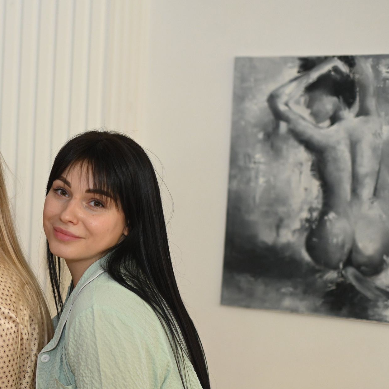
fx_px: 1106
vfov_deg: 19.9
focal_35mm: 87
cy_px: 259
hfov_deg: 19.4
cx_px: 7
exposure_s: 1/160
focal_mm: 50
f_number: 2.2
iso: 1000
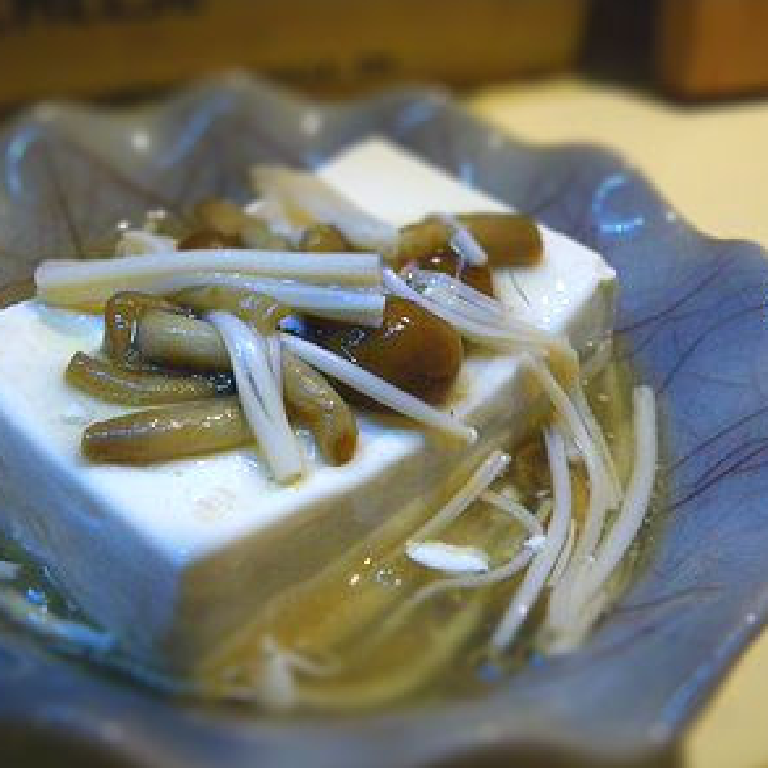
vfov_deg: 40.9
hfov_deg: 40.8
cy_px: 388
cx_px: 320
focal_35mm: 41
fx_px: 1029
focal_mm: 6.1
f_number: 3.8
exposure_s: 1/50
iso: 640
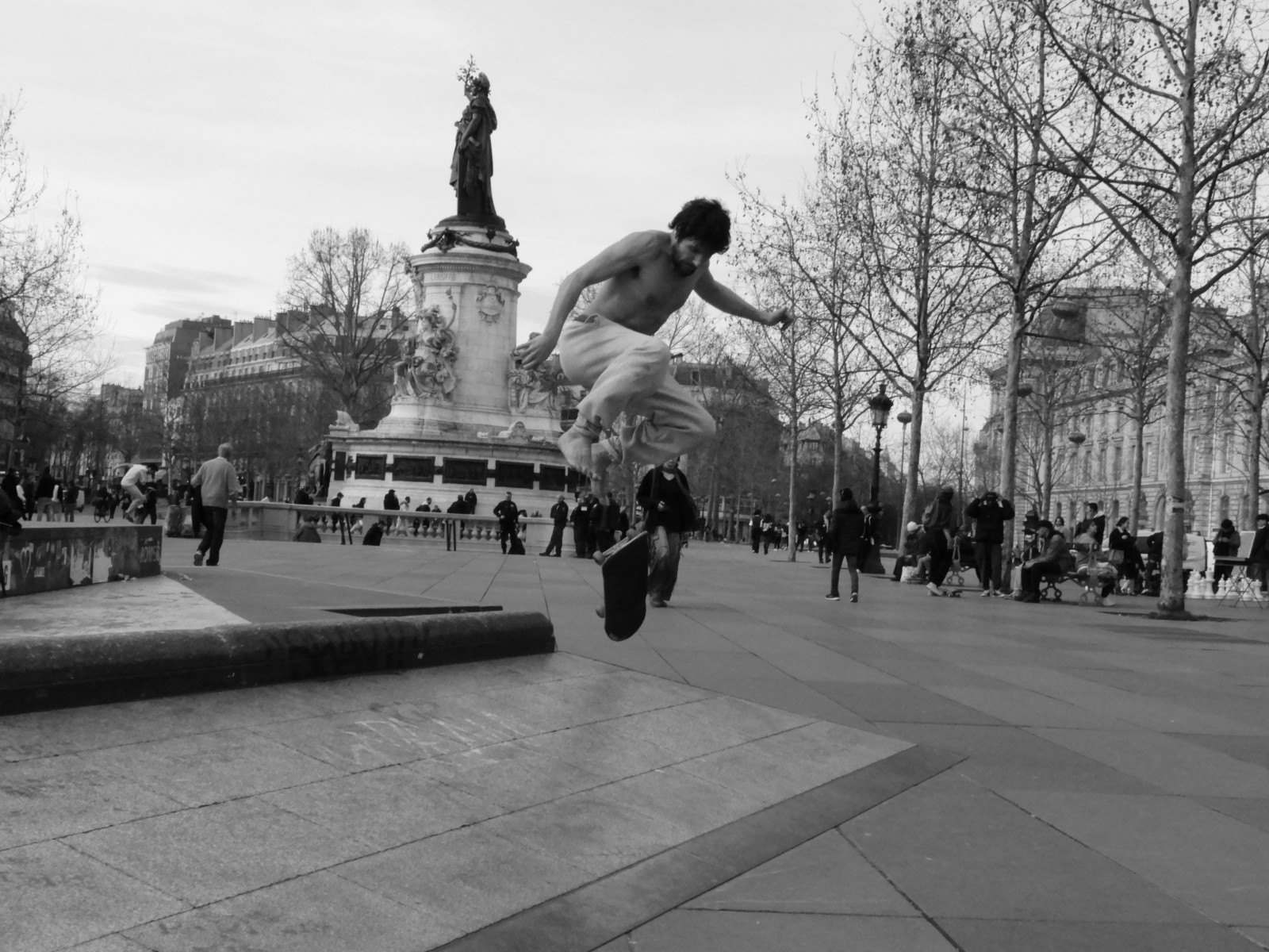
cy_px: 476
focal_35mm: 45
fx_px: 1650
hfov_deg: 42.1
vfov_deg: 32.2
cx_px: 634
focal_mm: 8.1
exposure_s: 1/1600
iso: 800
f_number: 6.3
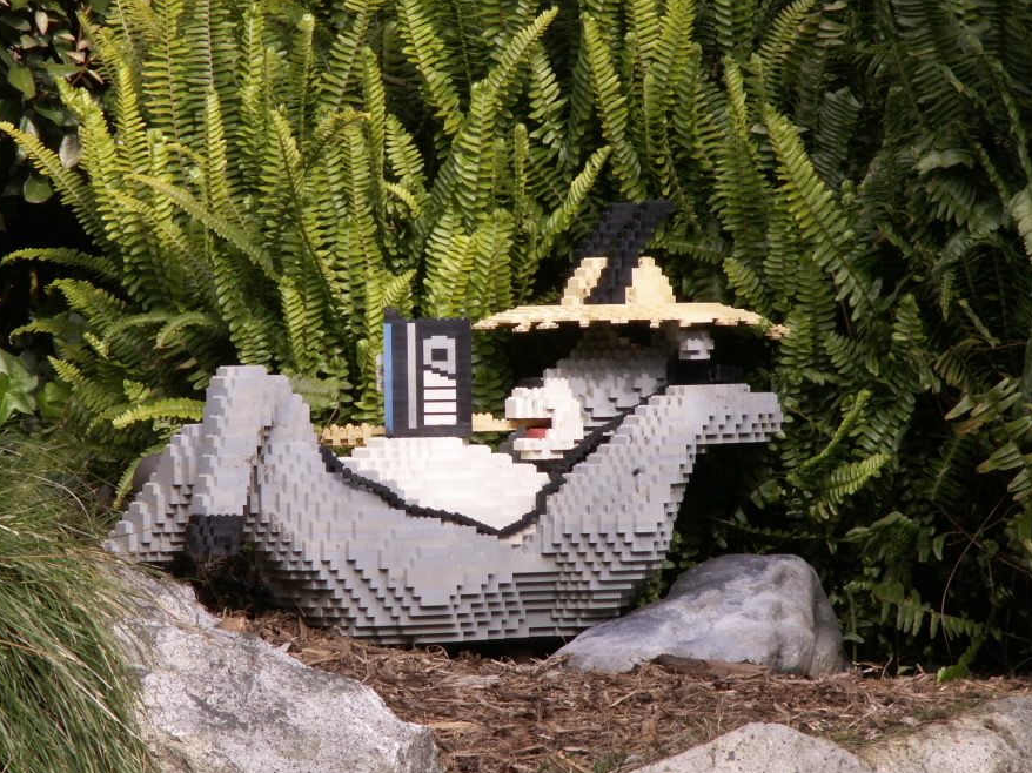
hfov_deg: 8.1
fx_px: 7302
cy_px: 429
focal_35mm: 245
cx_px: 448
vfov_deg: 6.1
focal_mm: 35.13
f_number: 5.6
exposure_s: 1/100
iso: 50
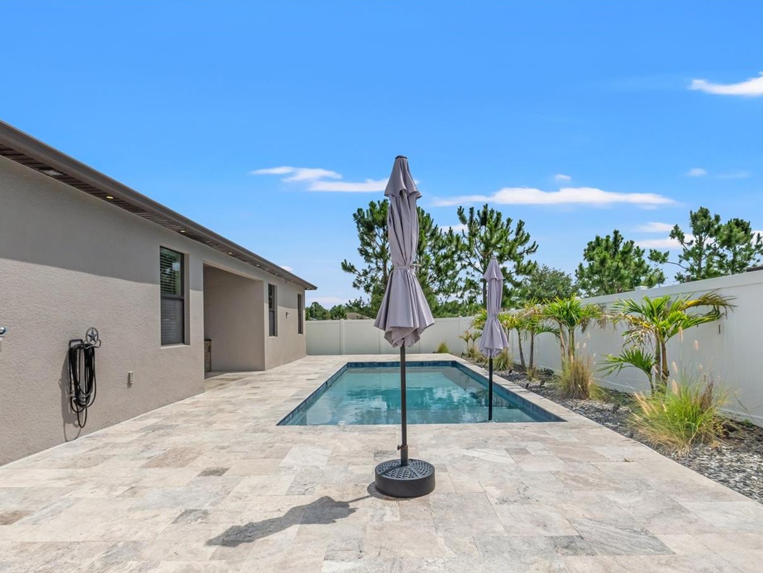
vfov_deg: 68.2
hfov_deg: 84.7
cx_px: 383
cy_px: 333
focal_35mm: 19
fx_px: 419
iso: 400
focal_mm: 10
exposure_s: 1/4000
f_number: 7.1
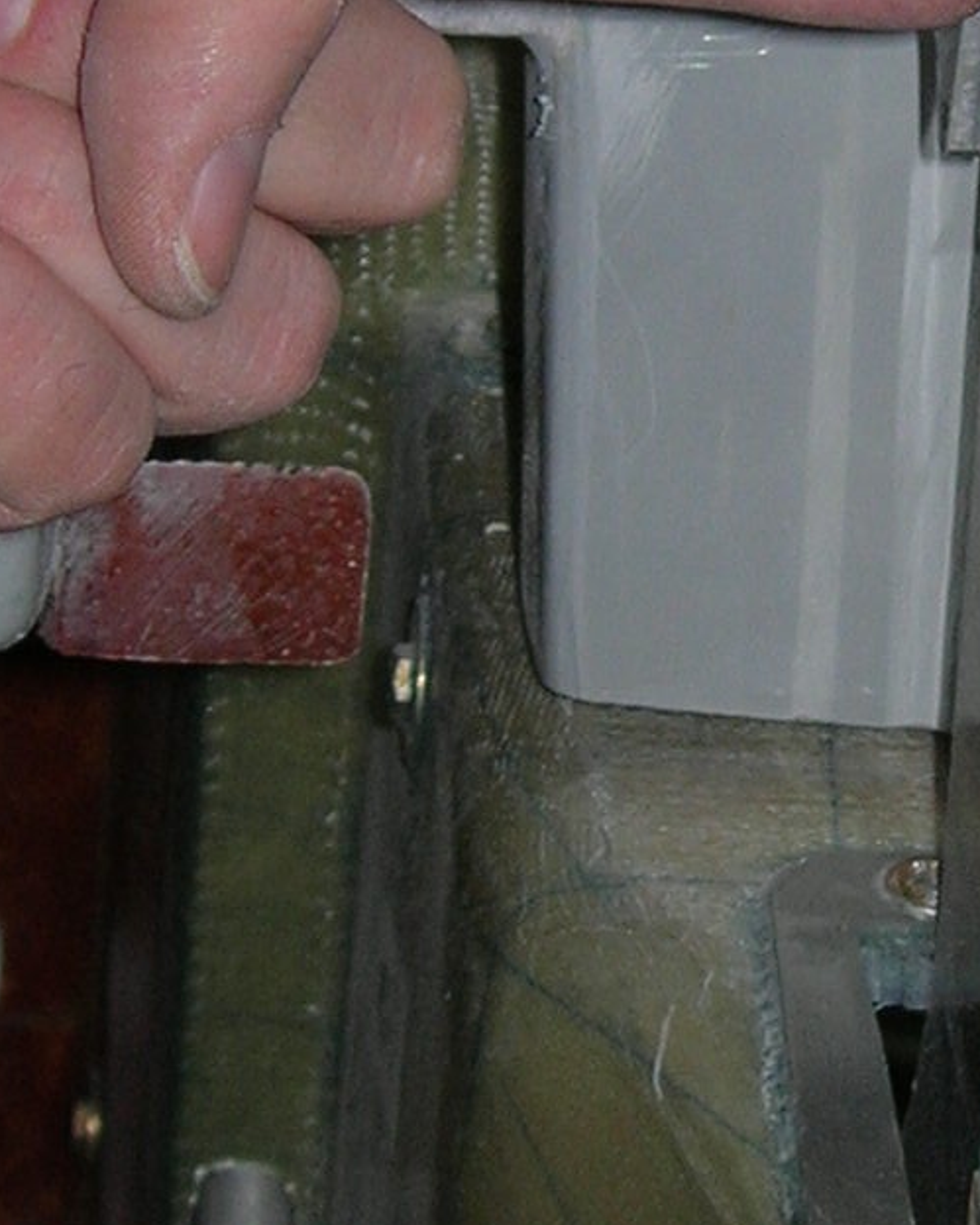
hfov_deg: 10.0
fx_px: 5585
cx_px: 896
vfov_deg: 12.5
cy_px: 436
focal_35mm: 154
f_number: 2.8
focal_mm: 7.8
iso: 64
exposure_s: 1/60.1
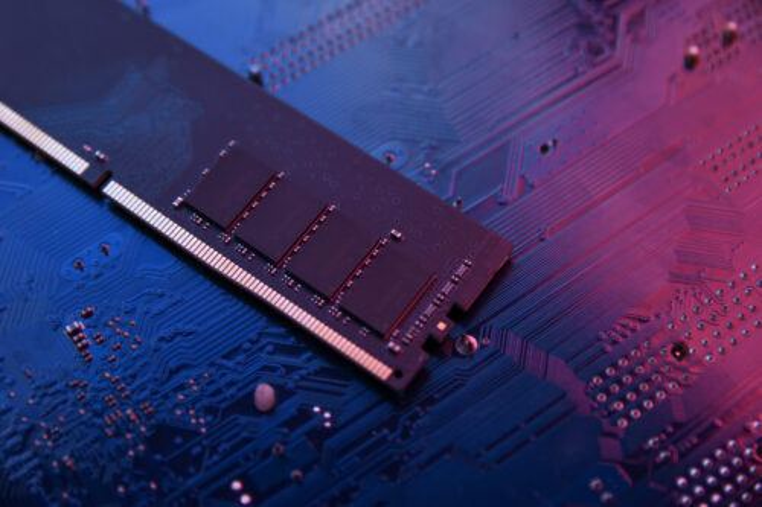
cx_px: 381
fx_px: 1587
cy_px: 254
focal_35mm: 75
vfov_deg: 18.2
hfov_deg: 27.0
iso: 100
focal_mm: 50
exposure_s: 1/160
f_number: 3.2
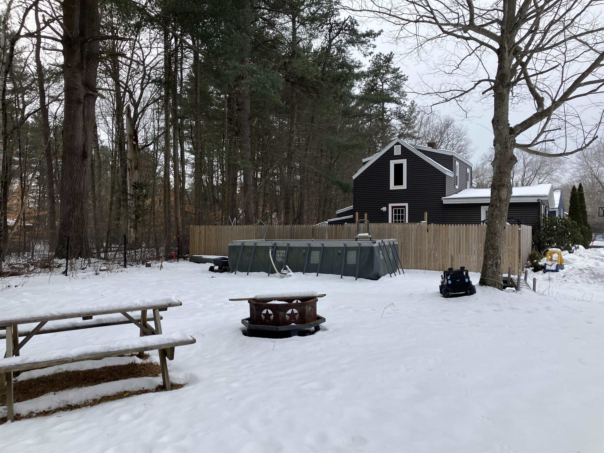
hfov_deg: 63.4
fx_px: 489
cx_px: 302
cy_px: 226
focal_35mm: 28
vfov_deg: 49.7
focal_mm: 3.99
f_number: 1.8
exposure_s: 1/747
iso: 32
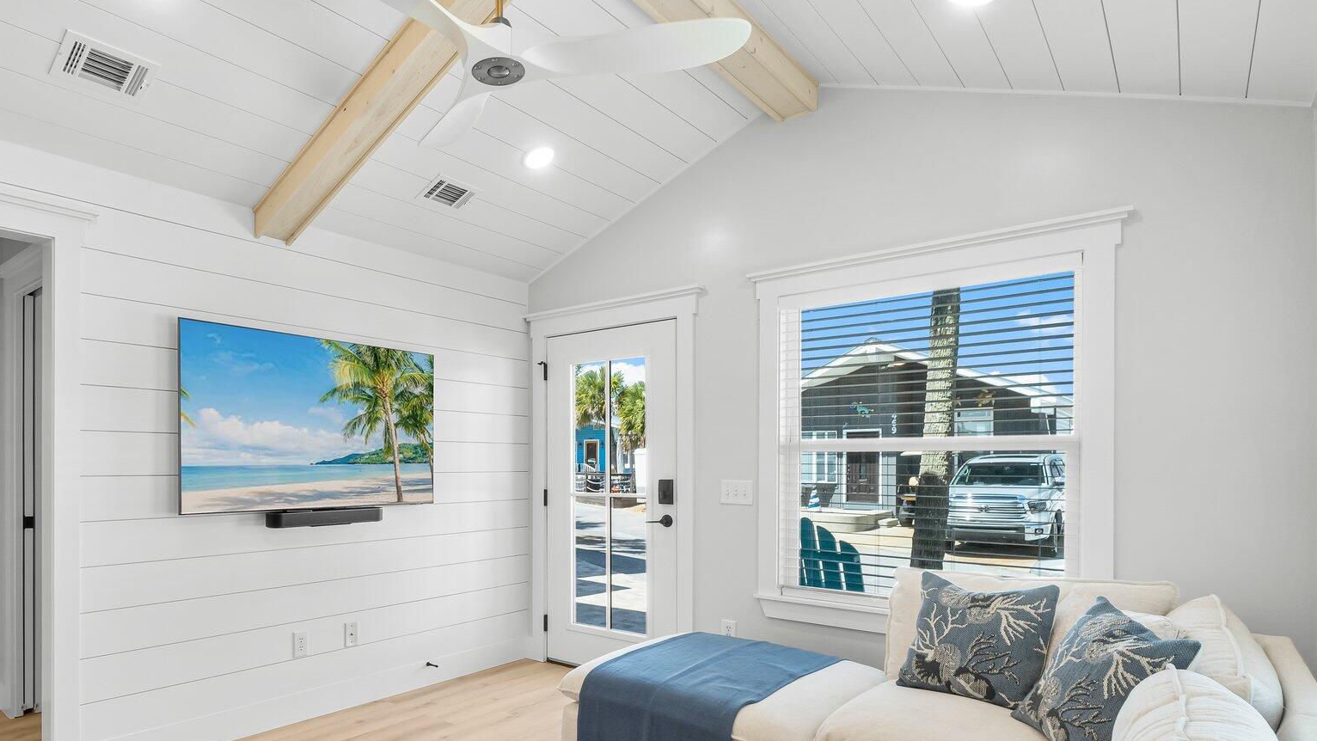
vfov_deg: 52.8
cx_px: 471
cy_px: 480
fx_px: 733
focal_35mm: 21
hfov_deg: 81.8
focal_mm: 10
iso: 400
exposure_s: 1/15
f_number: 9
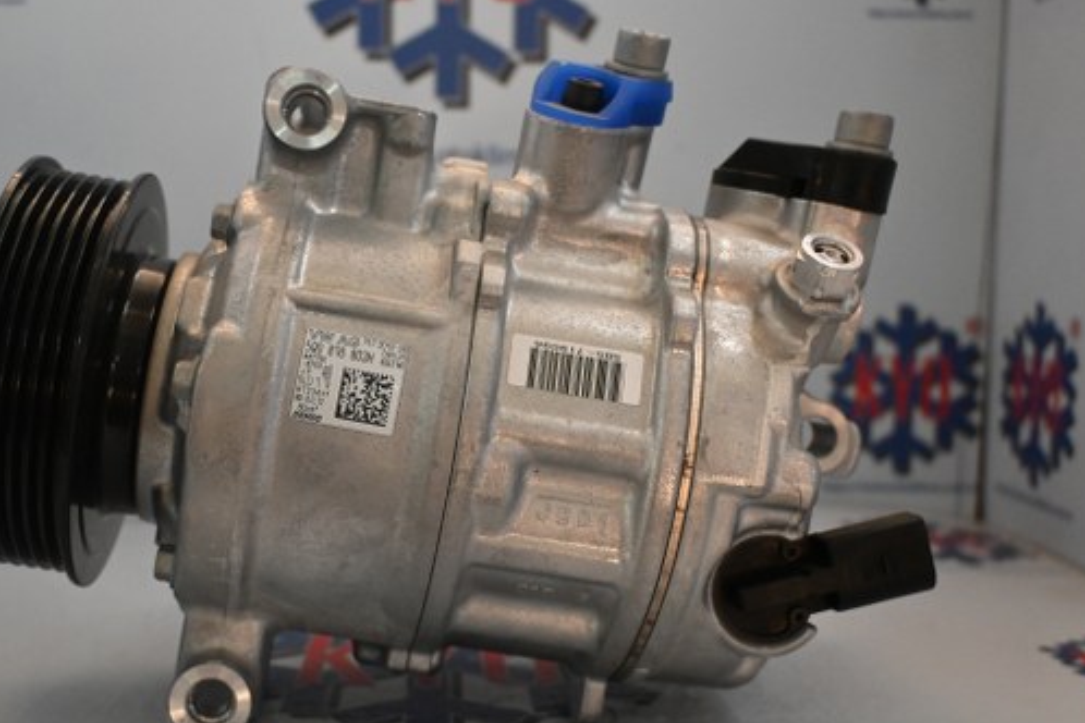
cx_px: 444
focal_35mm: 42
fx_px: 1254
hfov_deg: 46.6
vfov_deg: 32.2
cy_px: 399
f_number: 4.2
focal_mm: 23
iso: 2200
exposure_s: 1/125
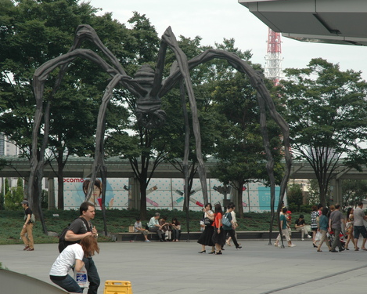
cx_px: 169
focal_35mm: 126
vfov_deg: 12.2
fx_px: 1368
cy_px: 149
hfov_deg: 15.3
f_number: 8
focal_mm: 70
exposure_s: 1/250
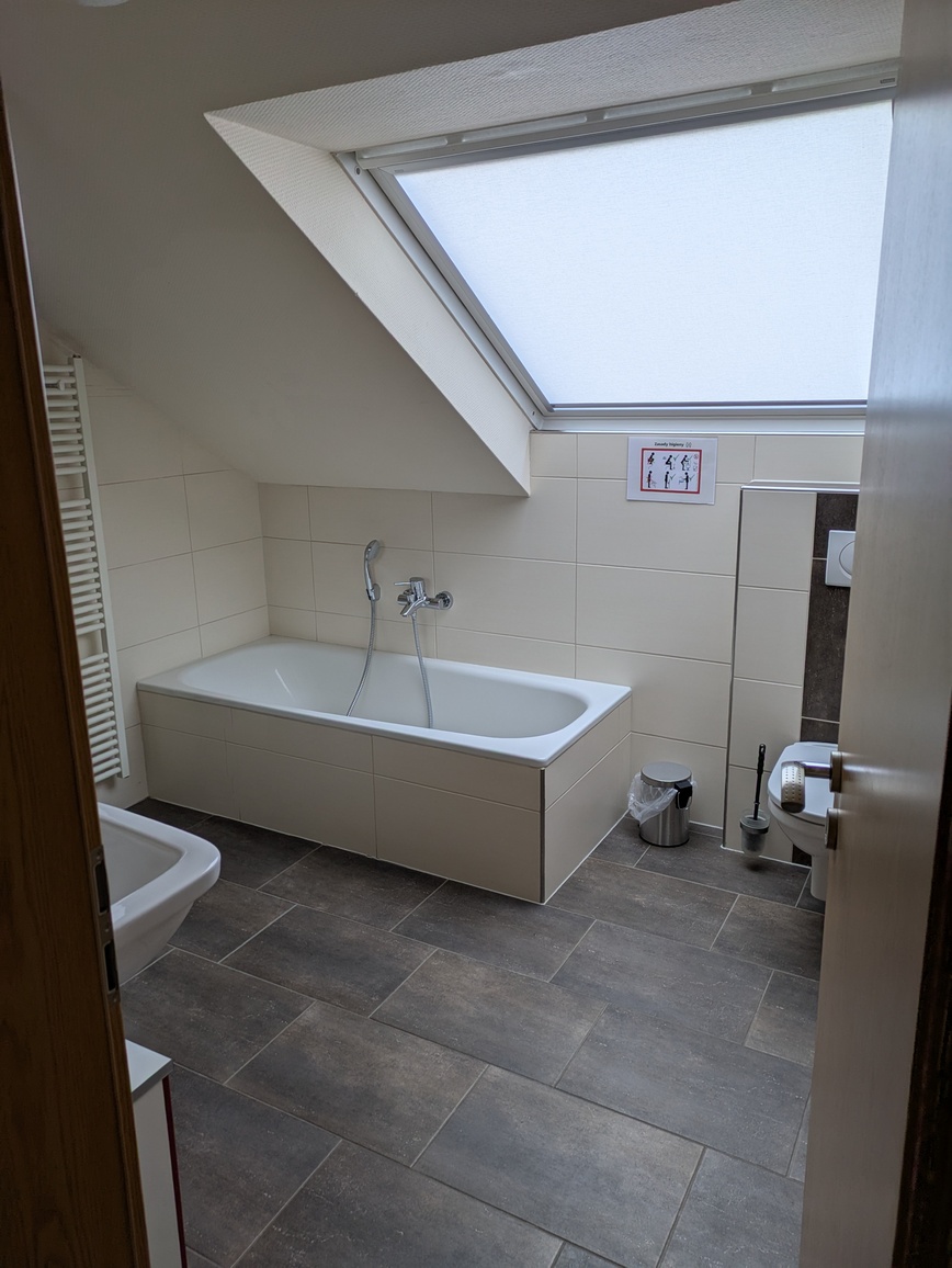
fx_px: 916
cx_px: 476
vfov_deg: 69.4
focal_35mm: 25
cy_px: 634
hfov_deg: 54.9
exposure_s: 1/104
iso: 47
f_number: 1.89
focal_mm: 5.43
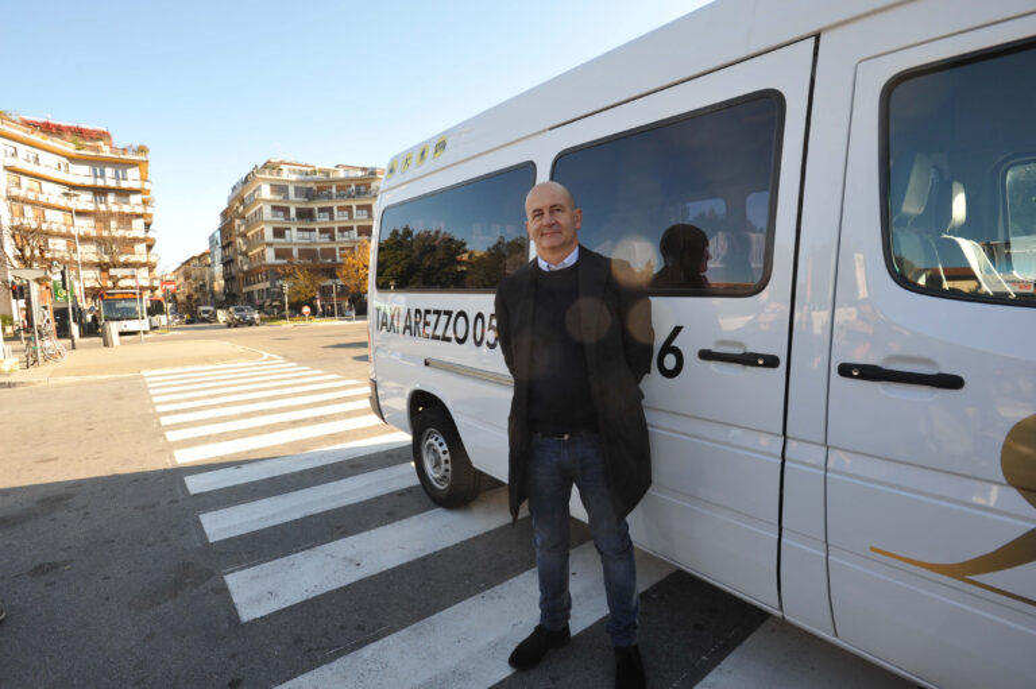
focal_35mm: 17
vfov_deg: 70.4
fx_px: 489
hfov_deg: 93.3
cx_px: 518
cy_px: 344
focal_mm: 17
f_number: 10
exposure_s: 1/400
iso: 800
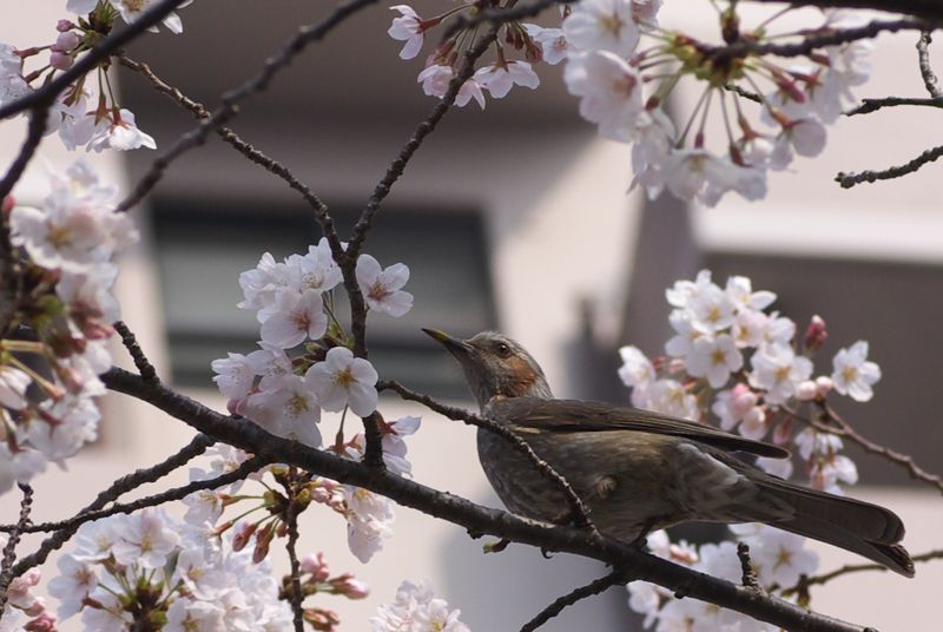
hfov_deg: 15.2
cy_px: 316
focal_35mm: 135
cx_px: 472
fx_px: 3541
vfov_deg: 10.2
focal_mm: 90
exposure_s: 1/500
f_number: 6.7
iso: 100
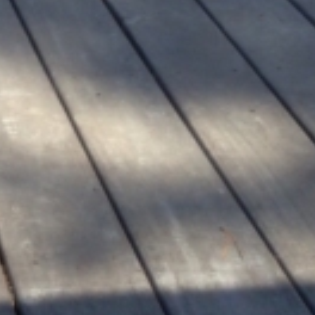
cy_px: -346
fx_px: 1750
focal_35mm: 170
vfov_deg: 9.5
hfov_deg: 10.2
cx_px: -12
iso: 50
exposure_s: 1/511
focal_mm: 4.13
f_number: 2.4
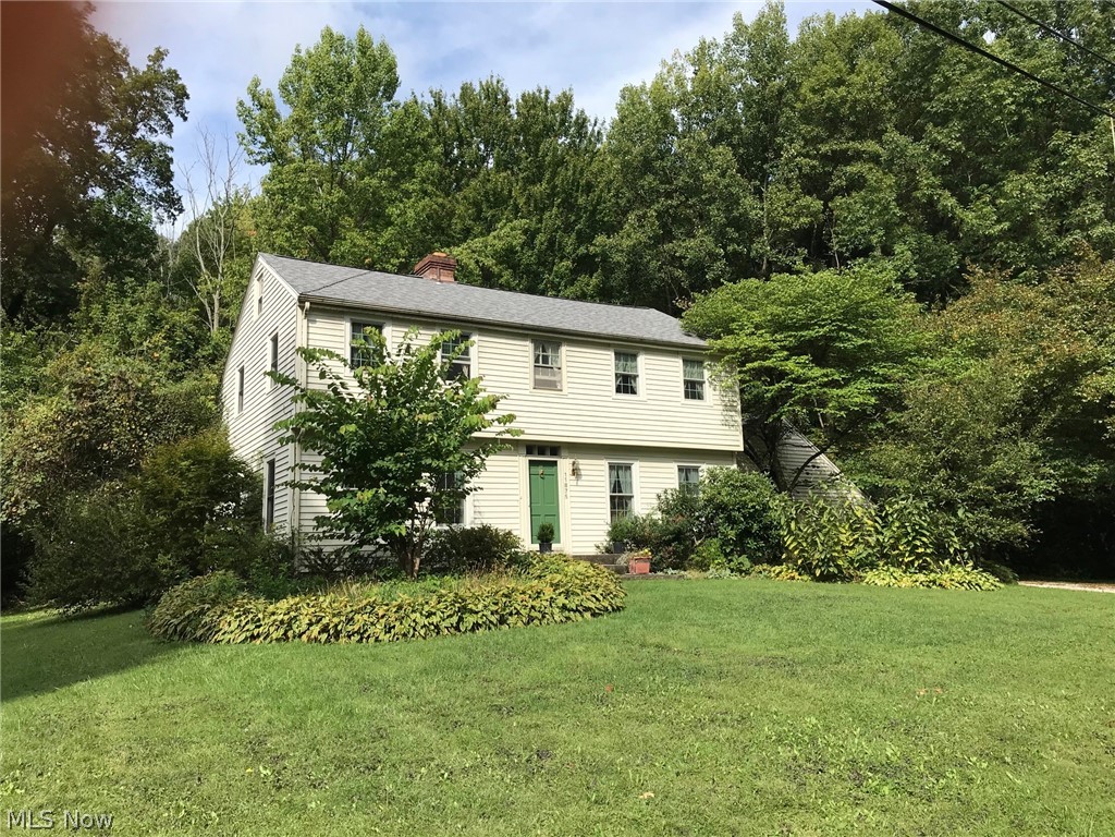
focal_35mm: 28
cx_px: 558
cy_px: 418
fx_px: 902
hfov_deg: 63.4
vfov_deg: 49.7
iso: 20
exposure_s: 1/1681
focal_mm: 3.99
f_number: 1.8
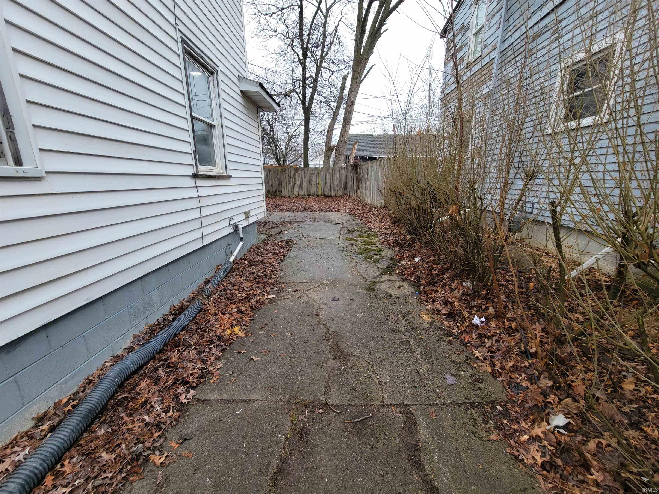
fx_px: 247
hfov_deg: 106.2
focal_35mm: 13
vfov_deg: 89.9
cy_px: 247
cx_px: 330
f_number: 2.2
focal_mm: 2.2
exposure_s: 1/329
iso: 50
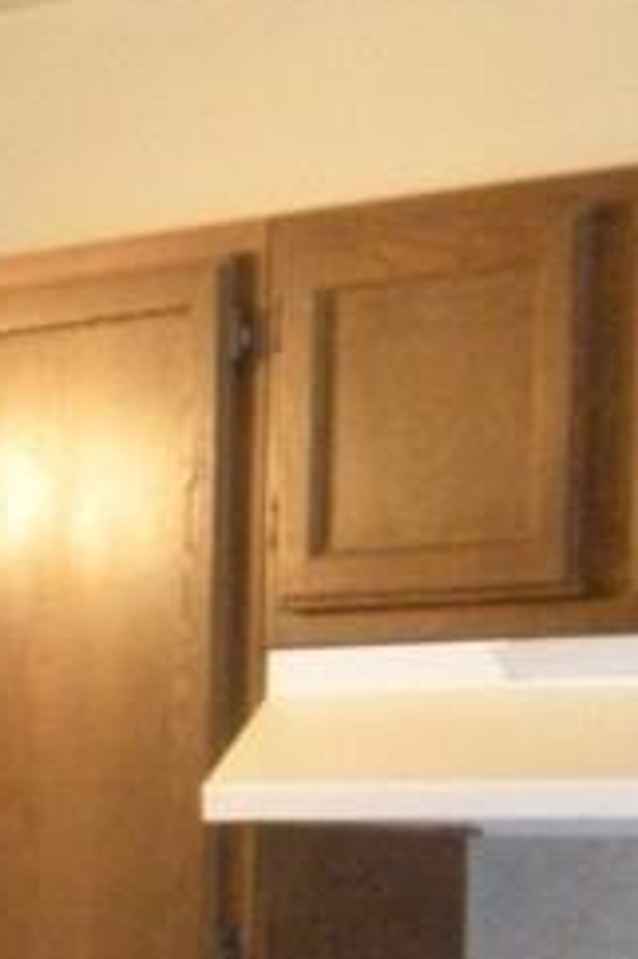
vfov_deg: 12.8
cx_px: -246
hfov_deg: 8.7
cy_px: 1367
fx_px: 4099
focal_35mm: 154
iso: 400
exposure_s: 1/30
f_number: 3.8
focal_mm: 5.9
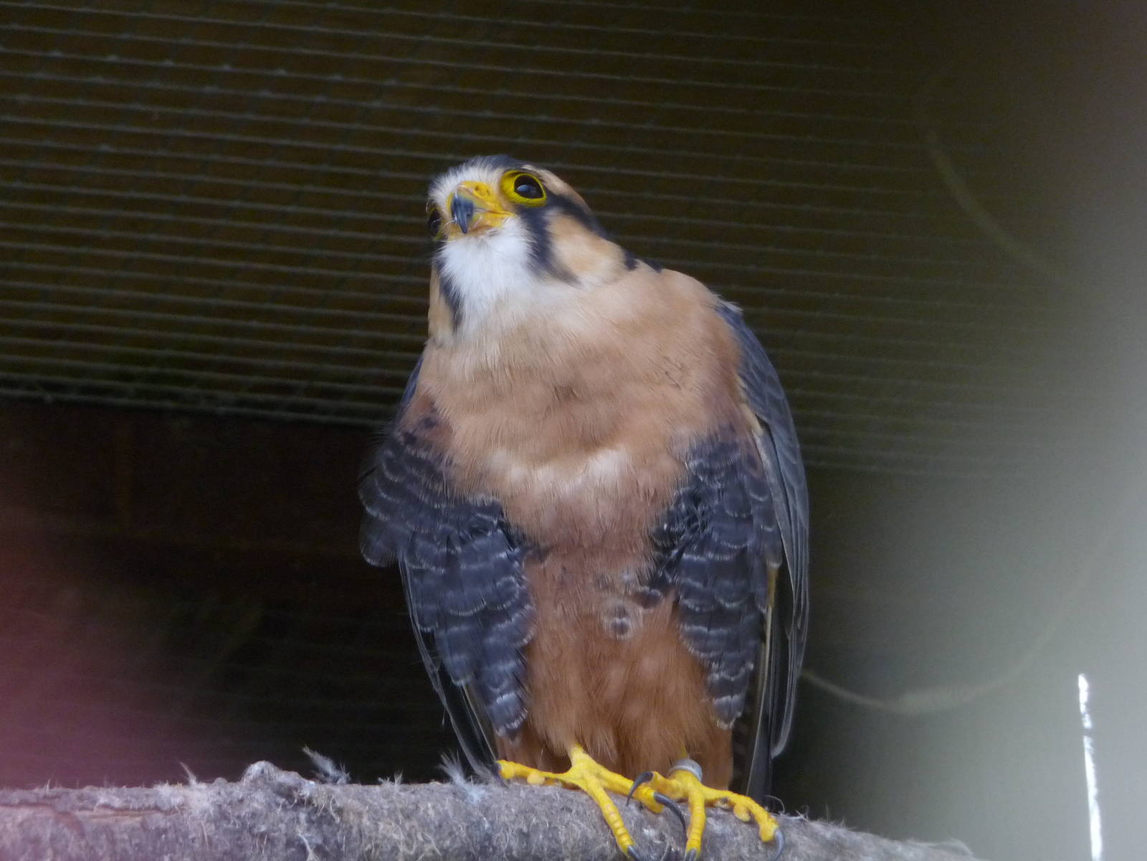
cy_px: 430
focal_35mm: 315
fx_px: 10438
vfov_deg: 4.7
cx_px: 574
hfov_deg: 6.3
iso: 320
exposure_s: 1/125
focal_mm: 47
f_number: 4.9
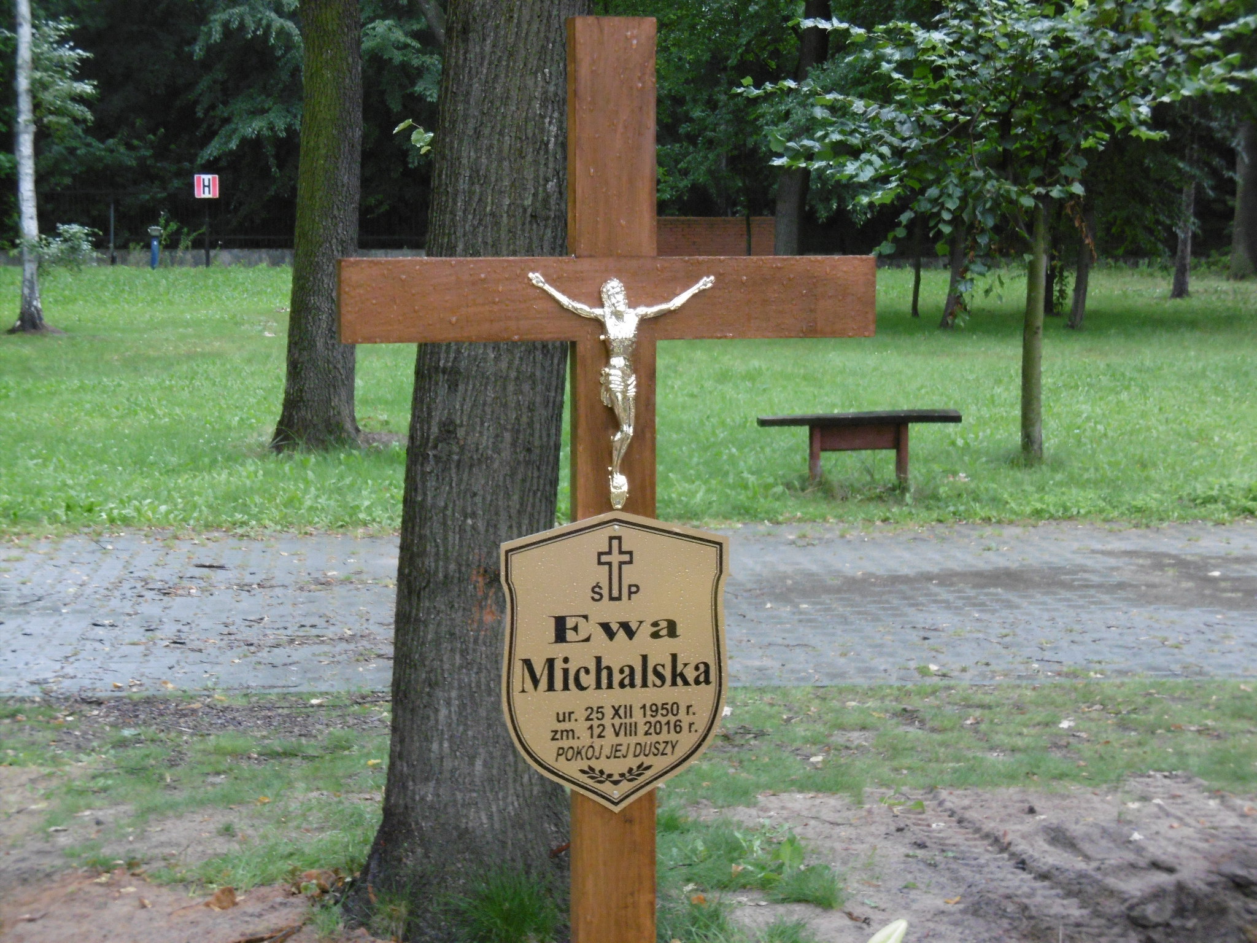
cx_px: 628
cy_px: 472
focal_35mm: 78
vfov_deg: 18.9
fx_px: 2832
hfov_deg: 25.0
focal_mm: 14
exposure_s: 1/50
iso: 400
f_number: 4.5
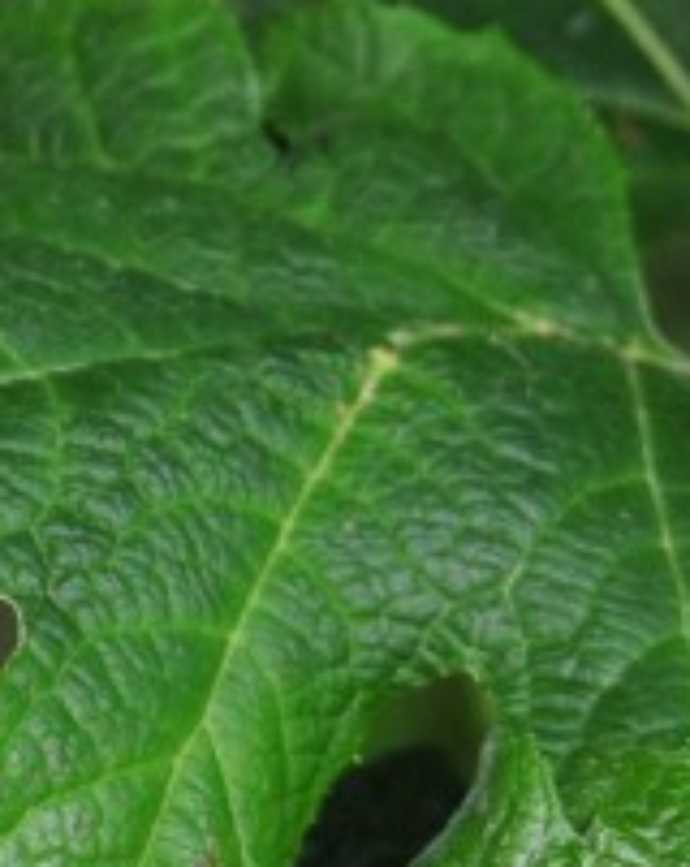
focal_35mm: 431
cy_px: 168
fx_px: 11028
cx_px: 1266
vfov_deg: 4.5
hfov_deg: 3.6
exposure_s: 1/100
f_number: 7.1
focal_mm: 85
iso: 500
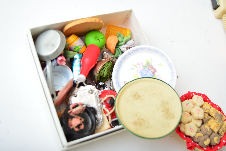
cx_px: 113
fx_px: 329
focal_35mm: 52
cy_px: 76
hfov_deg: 37.9
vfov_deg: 25.7
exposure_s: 1/200
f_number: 4.5
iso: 200
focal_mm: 35
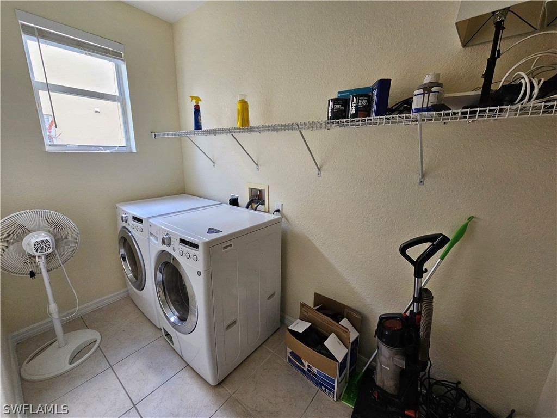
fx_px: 209
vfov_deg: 89.9
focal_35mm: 13
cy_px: 209
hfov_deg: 106.2
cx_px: 278
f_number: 2.2
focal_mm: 2.2
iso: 100
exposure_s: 1/60
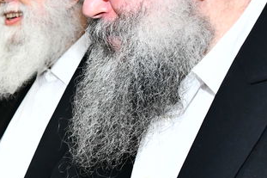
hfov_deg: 15.6
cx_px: -62
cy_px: 74
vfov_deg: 10.9
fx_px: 934
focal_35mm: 126
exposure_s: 1/160
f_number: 5.6
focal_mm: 28
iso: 1600
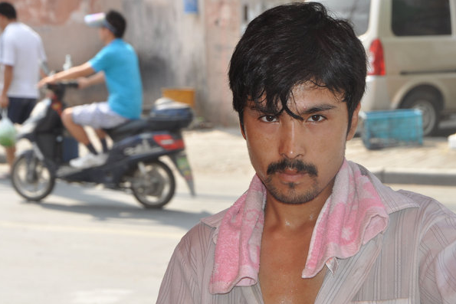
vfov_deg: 10.7
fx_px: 1628
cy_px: 152
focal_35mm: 129
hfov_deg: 15.9
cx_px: 227
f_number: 11
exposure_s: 1/200
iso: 400
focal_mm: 85
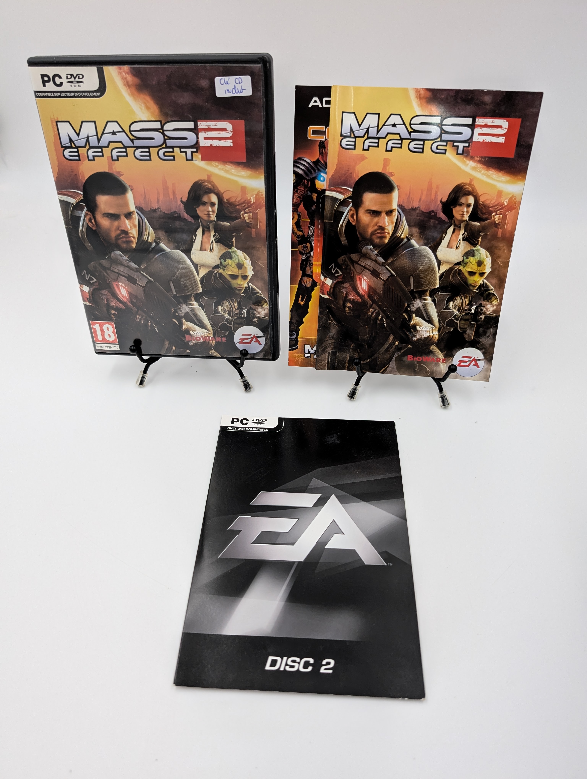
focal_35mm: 24
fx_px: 541
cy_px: 390
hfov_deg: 56.9
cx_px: 294
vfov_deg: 71.5
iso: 158
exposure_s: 1/77.9
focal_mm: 6.9
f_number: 1.68
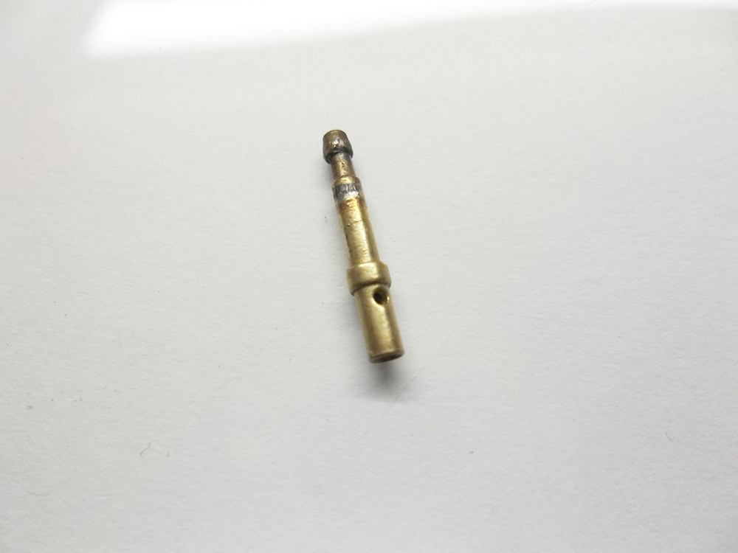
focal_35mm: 27
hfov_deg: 65.3
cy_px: 276
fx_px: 576
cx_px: 369
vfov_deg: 51.4
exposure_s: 1/80
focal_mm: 4.9
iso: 80
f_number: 3.5
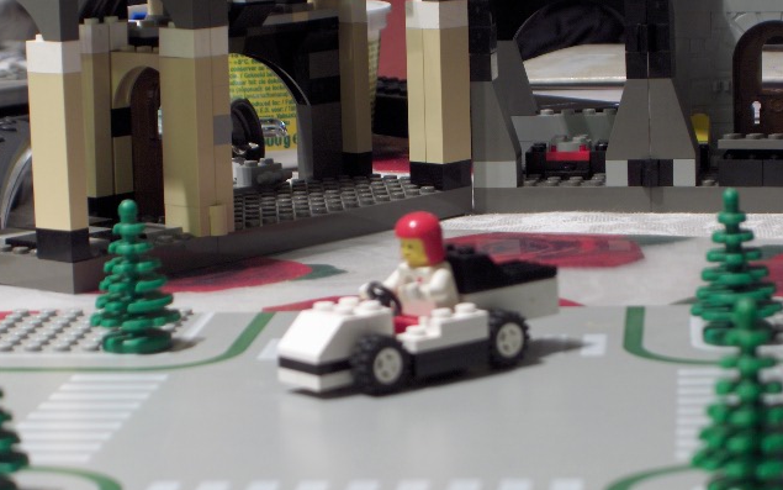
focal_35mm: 125
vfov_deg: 10.5
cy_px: 227
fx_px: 2668
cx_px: 391
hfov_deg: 16.7
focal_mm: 24
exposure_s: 1/1.05
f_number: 4.9
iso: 100
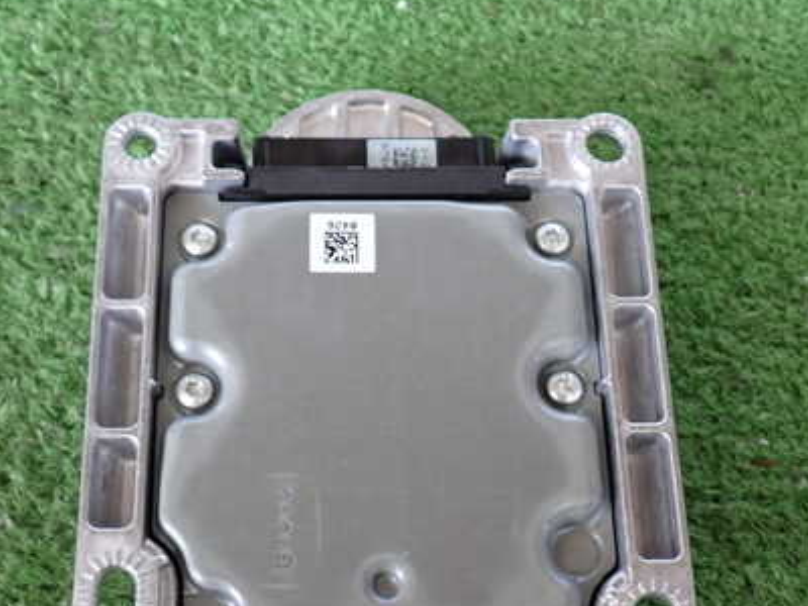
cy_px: 376
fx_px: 1120
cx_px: 372
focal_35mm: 48
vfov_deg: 30.2
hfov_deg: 39.6
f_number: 2.4
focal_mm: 5.79
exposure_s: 1/30
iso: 200
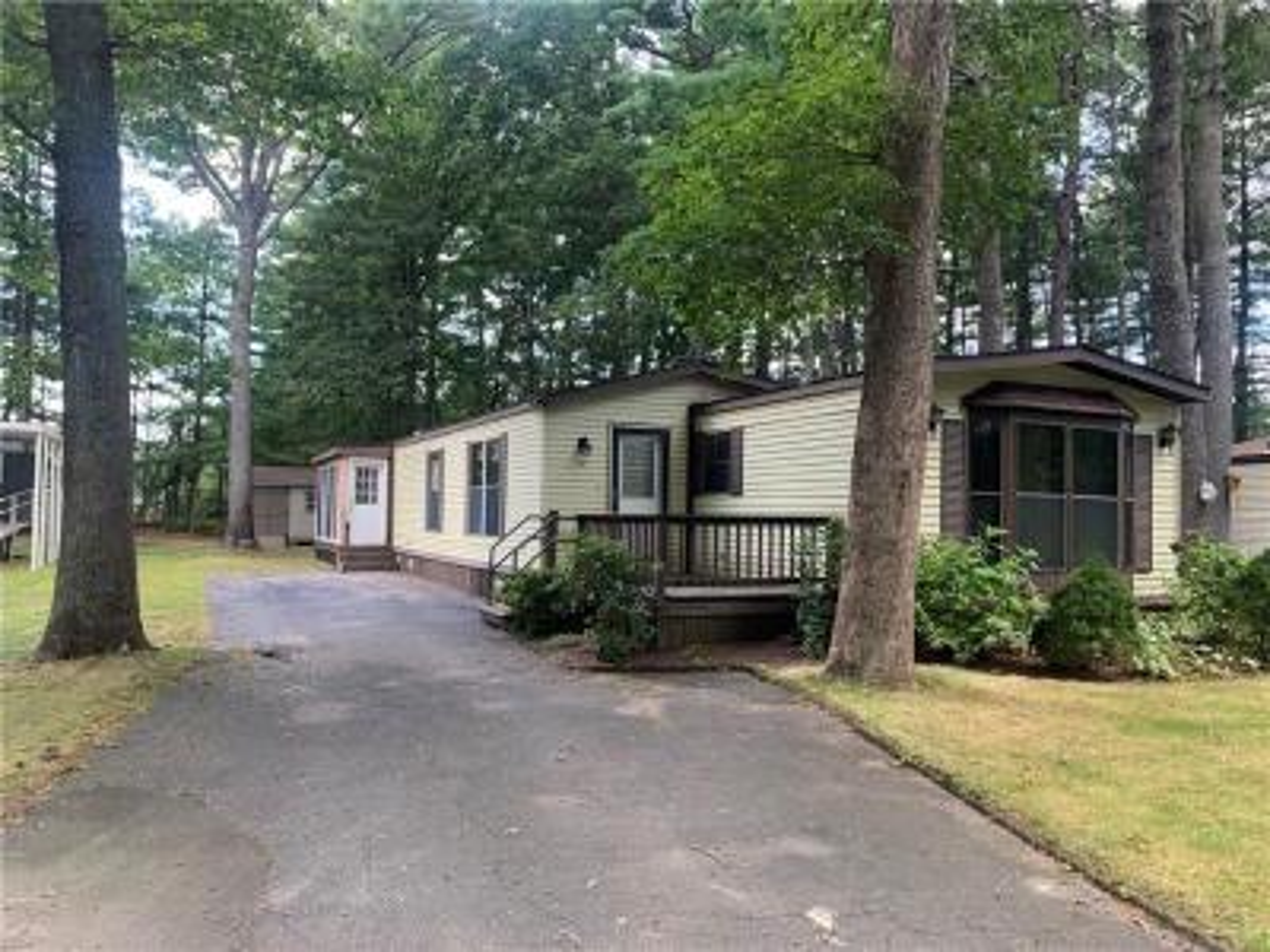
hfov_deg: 67.3
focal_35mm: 26
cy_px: 476
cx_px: 635
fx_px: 954
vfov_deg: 53.1
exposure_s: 1/121
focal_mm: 4.25
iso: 64
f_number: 1.8
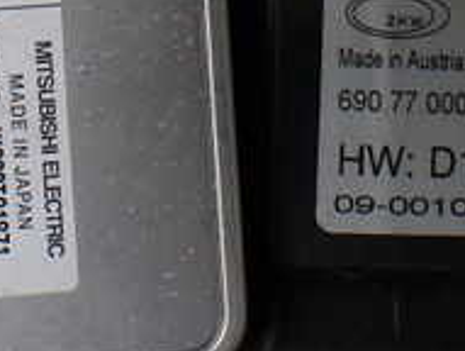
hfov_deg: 20.8
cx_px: 207
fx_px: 1265
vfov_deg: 15.0
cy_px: -124
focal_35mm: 94
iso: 160
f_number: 2.3
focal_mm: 5.4
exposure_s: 1/125
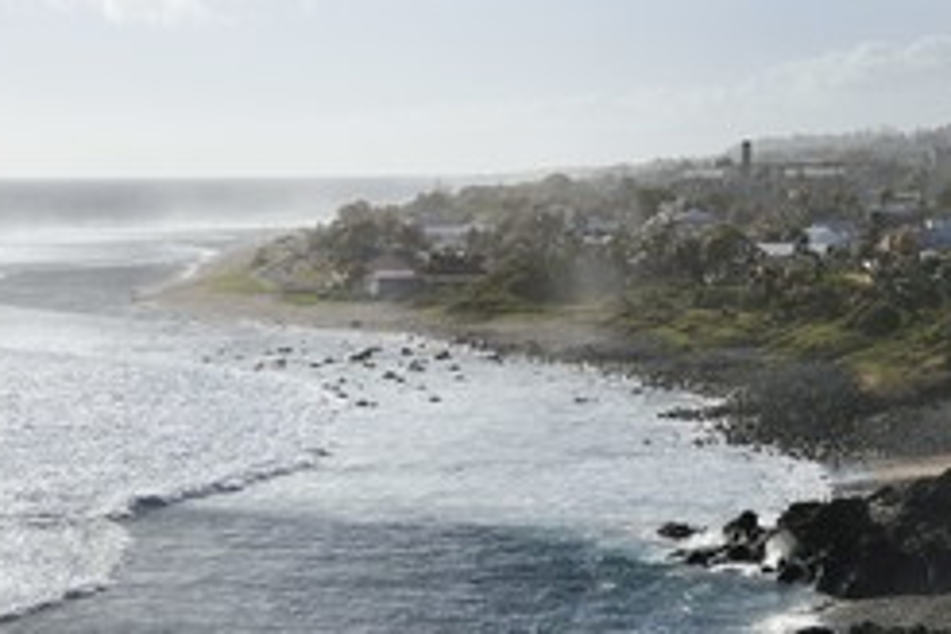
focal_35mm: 106
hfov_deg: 19.3
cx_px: 512
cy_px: 479
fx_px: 2800
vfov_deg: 12.9
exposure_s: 1/320
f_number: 16
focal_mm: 62
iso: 200
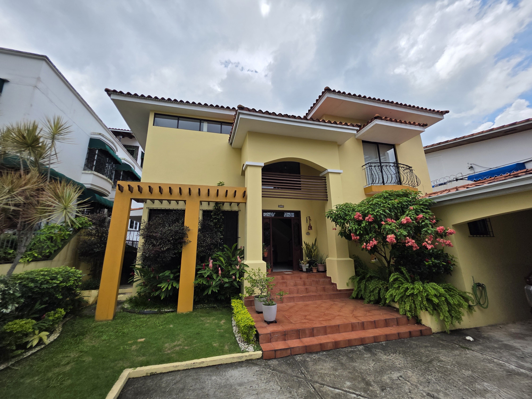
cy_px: 200
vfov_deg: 89.9
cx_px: 266
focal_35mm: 13
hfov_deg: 106.2
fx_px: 200
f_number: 1.9
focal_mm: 2.2
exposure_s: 1/1824
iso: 40
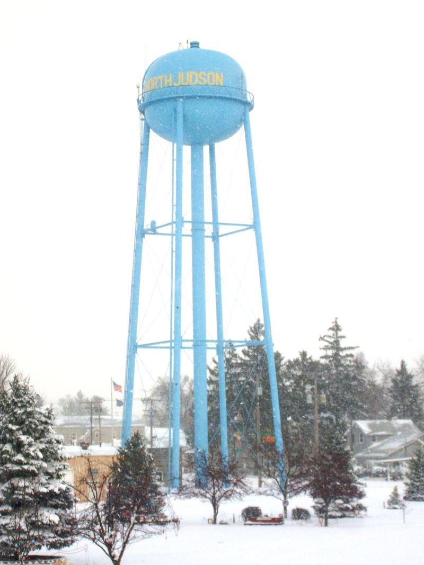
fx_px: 1568
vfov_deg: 20.4
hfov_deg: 15.4
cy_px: 282
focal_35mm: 96
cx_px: 212
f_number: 5.2
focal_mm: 17.1
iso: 80
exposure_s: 1/250
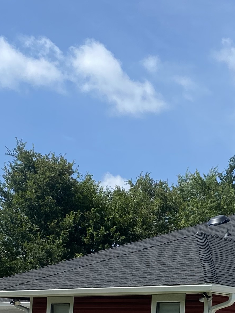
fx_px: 806
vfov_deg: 20.9
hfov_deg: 16.3
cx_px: 227
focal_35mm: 89
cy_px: 344
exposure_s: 1/2625
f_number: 1.8
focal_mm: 4.25
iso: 32
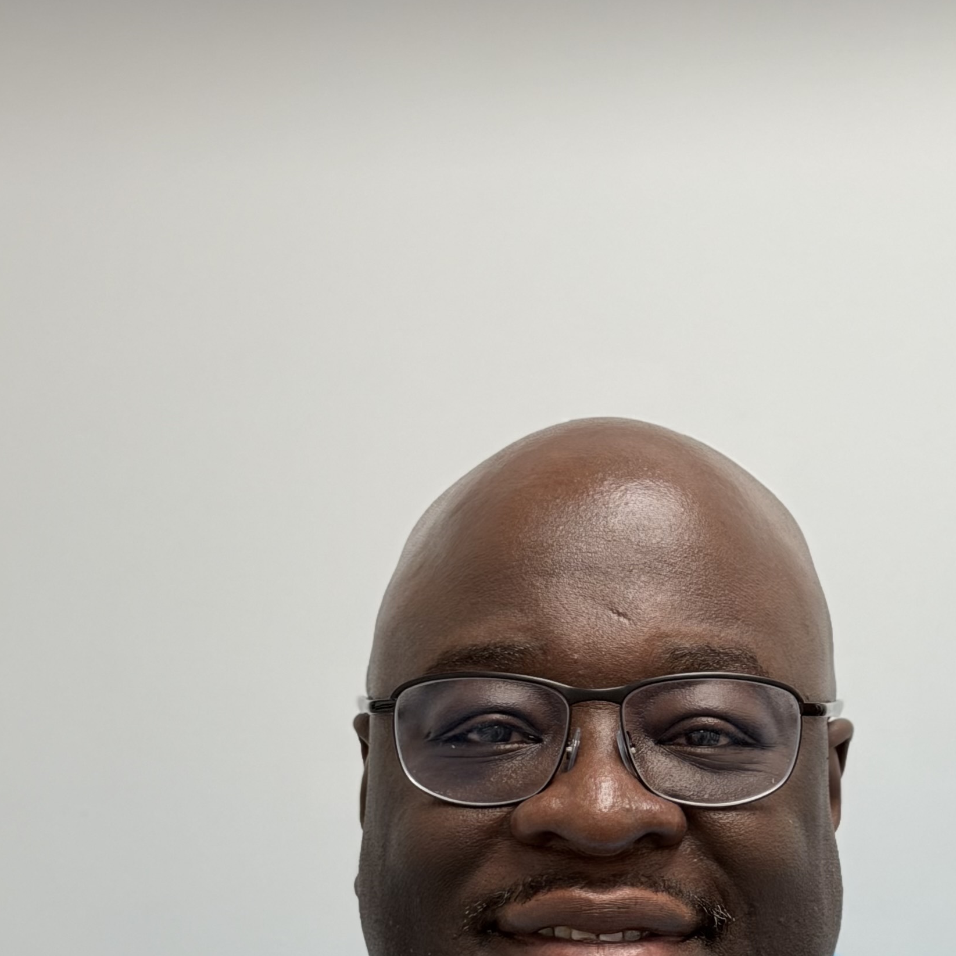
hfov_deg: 16.7
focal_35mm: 104
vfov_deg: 16.4
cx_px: 668
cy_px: 971
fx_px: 3250
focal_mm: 6.76
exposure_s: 1/60
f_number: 1.78
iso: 80
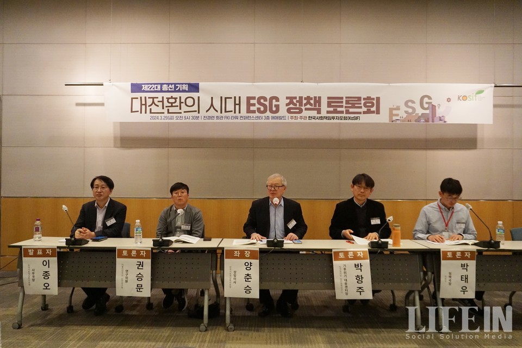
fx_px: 391
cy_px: 174
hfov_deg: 67.4
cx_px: 261
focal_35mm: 27
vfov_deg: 47.9
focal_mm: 18
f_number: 3.5
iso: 3200
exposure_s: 1/250
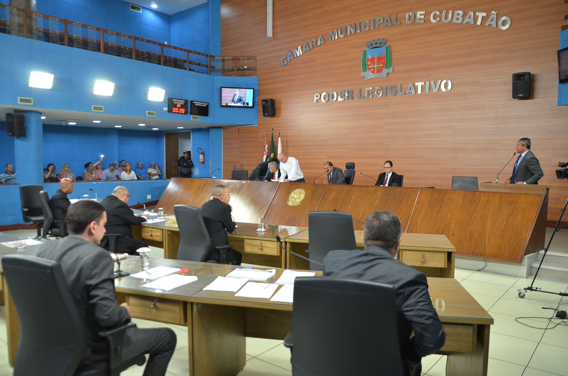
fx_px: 425
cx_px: 284
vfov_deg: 47.7
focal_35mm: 27
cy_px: 188
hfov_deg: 67.5
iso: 1250
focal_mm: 18
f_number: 3.5
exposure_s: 1/80
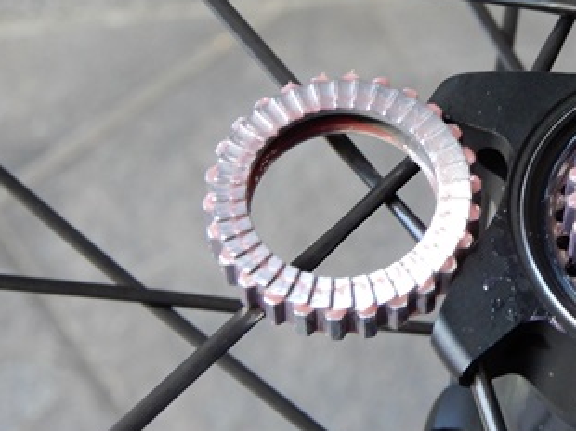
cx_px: 518
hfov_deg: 15.5
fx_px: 2095
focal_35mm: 126
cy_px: 189
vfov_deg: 11.7
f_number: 4.5
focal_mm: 11.6
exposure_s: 1/30
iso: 400
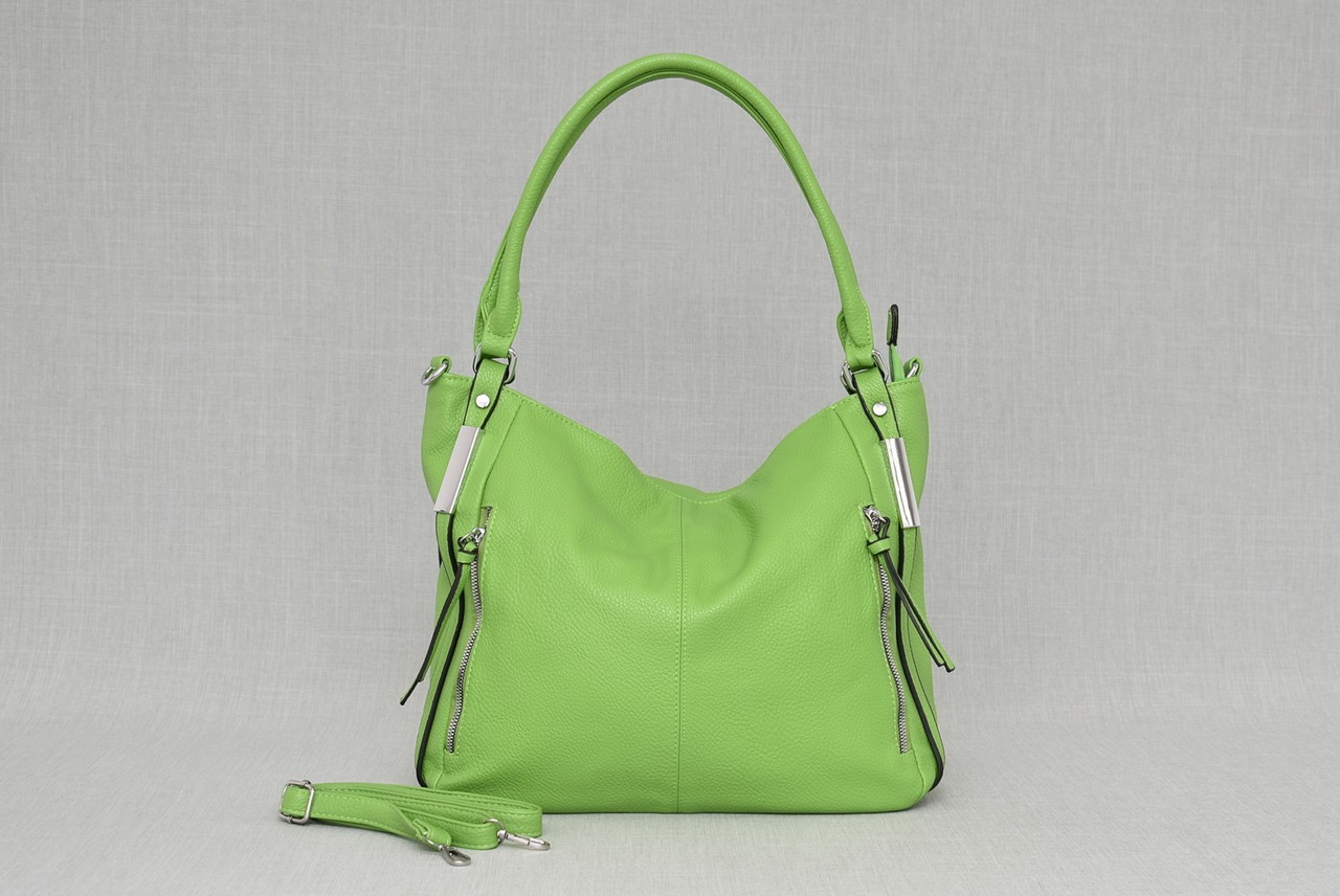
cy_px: 448
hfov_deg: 35.0
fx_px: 2124
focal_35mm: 57
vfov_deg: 23.8
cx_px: 670
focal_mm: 38
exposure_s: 1/60
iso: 100
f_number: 5.6
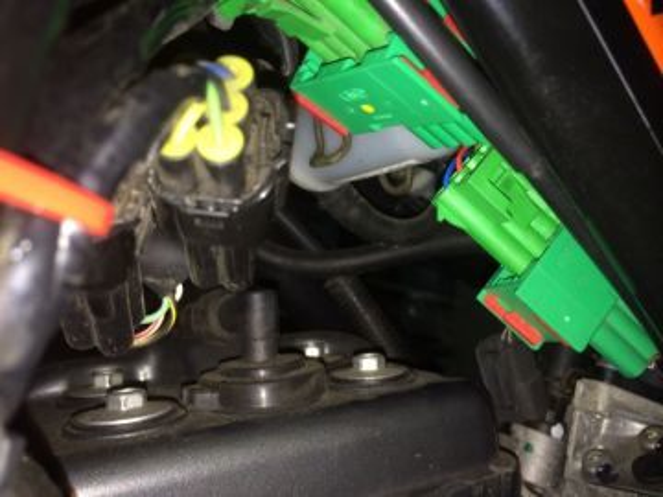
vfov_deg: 46.8
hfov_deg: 60.0
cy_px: 248
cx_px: 332
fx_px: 575
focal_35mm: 30
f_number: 2.2
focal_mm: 4.12
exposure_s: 1/54
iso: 32
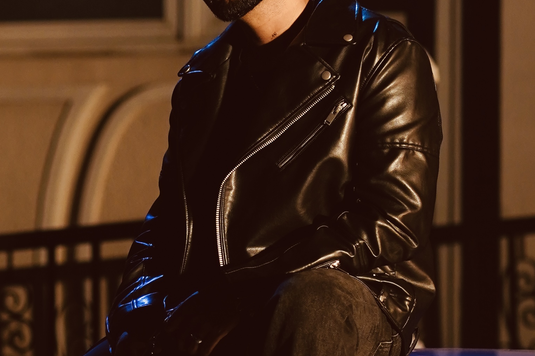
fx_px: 1947
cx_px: 236
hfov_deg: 15.6
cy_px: 138
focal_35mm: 131
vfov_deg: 10.5
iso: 800
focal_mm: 85
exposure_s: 1/160
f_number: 2.5
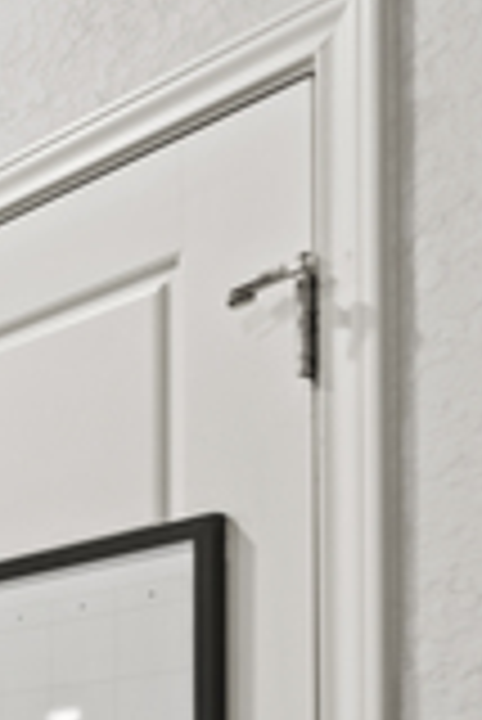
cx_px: -811
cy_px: 902
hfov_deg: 12.4
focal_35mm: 74
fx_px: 1475
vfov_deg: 24.4
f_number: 2.8
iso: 400
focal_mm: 18.4
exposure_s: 1/6
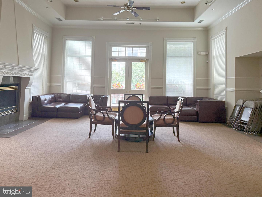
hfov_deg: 71.6
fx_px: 182
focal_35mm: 24
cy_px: 98
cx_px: 131
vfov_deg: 56.8
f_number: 1.78
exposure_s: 1/120
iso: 320
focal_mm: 6.76
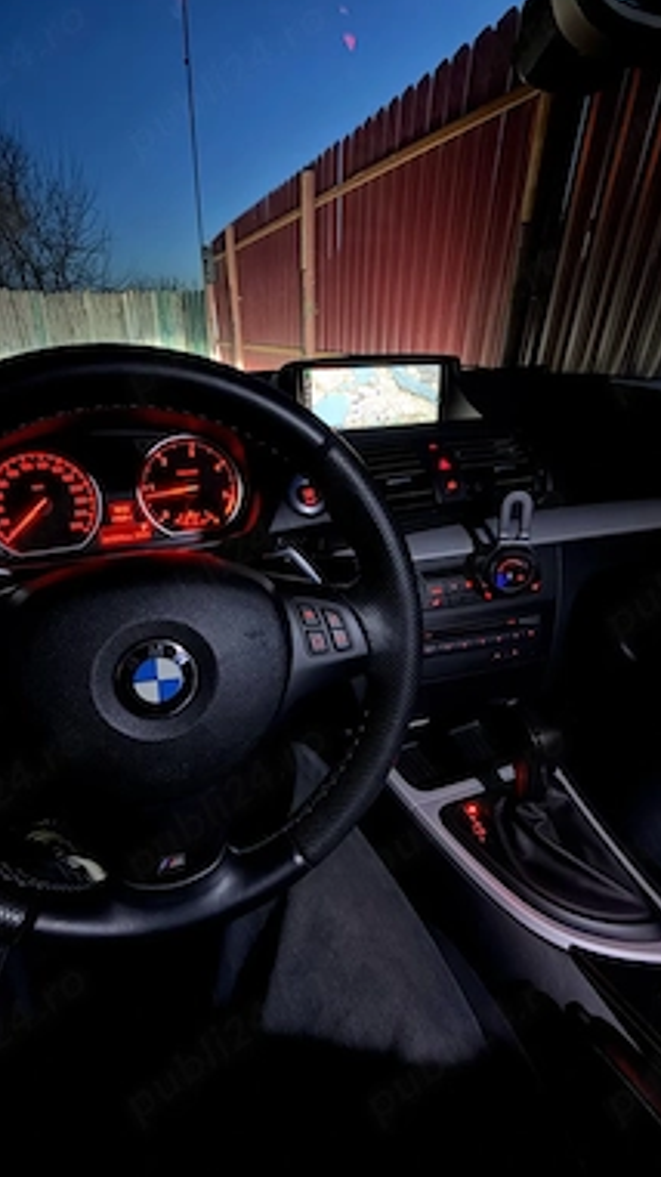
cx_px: 287
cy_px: 599
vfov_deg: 99.4
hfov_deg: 66.7
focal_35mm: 16
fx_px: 499
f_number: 2.2
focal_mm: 2.22
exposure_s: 1/4
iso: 800
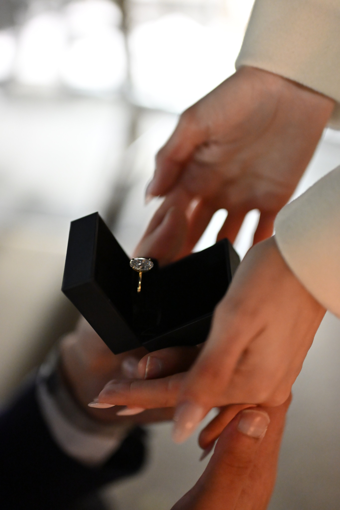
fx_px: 708
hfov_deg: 27.0
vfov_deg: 39.6
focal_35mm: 50
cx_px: 170
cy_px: 255
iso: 6400
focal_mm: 50
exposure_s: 1/60
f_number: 1.8
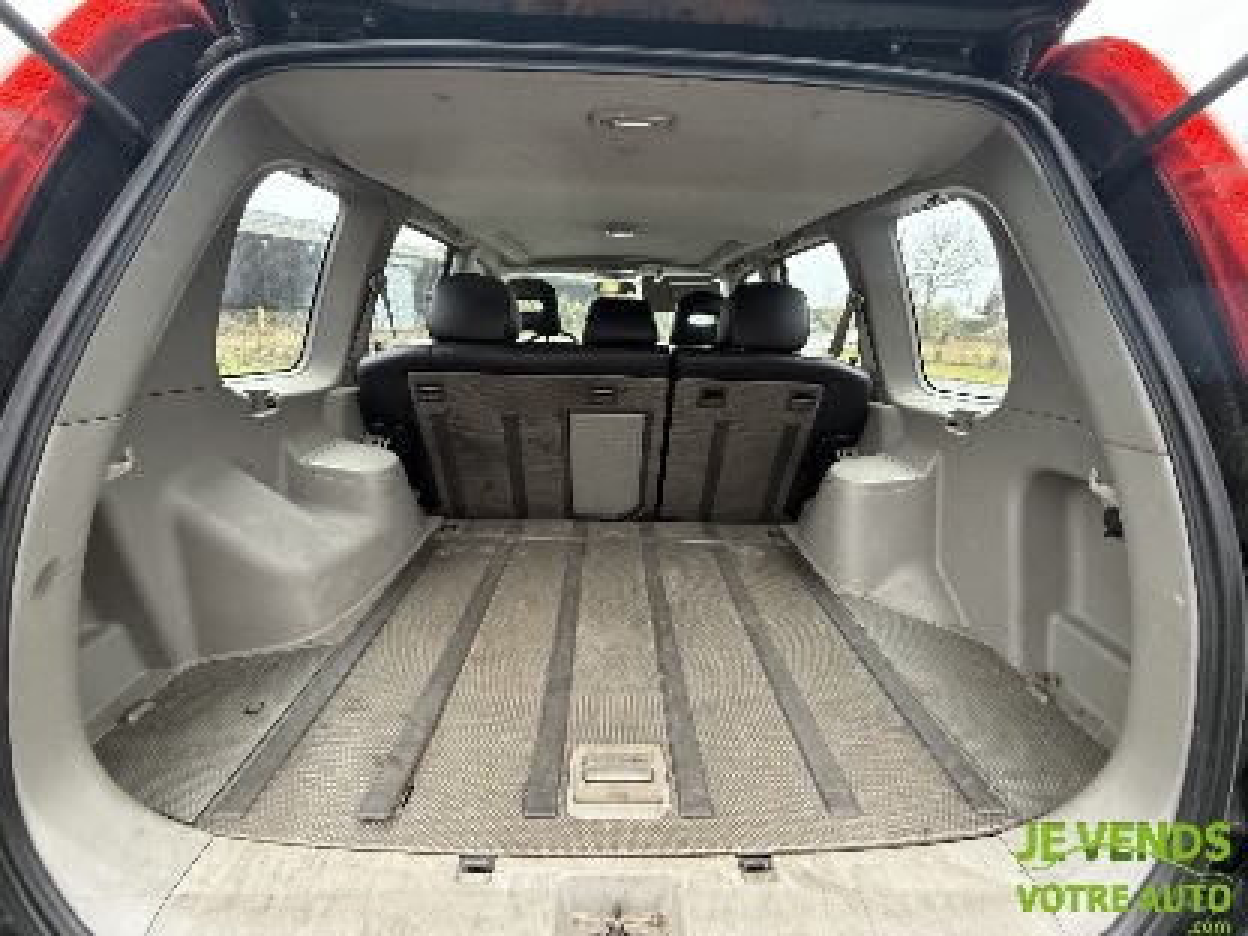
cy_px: 468
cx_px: 624
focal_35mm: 14
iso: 200
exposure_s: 1/99
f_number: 2.2
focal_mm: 2.22
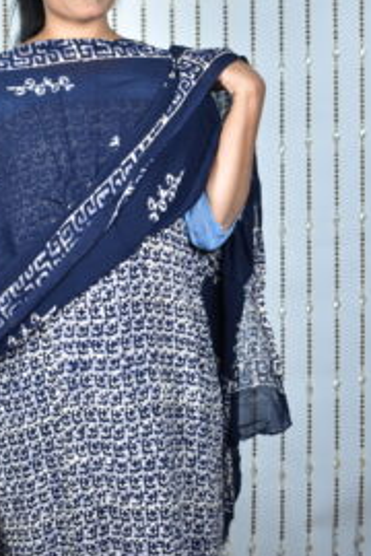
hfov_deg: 20.9
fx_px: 1005
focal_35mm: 65
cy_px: 241
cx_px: 146
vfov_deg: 30.9
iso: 200
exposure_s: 1/30
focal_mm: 26
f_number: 4
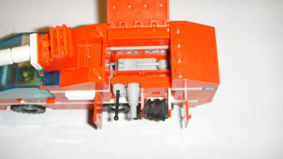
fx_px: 323
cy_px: 72
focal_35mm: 43
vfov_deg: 27.7
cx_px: 141
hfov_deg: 47.3
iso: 100
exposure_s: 1/45
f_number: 3.5
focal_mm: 6.6
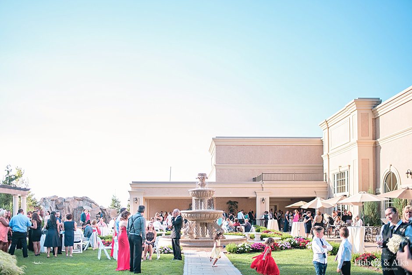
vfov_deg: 37.9
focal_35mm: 35
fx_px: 401
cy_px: 138
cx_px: 206
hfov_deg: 54.4
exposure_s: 1/3200
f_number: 1.8
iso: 400
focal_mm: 35
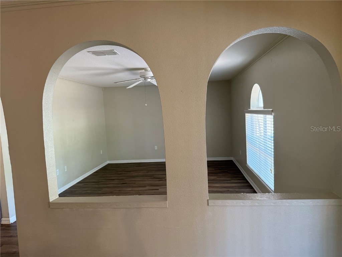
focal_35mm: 24
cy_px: 128
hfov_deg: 71.6
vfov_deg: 56.8
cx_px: 171
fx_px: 237
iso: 250
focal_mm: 6.76
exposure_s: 1/60
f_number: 1.78
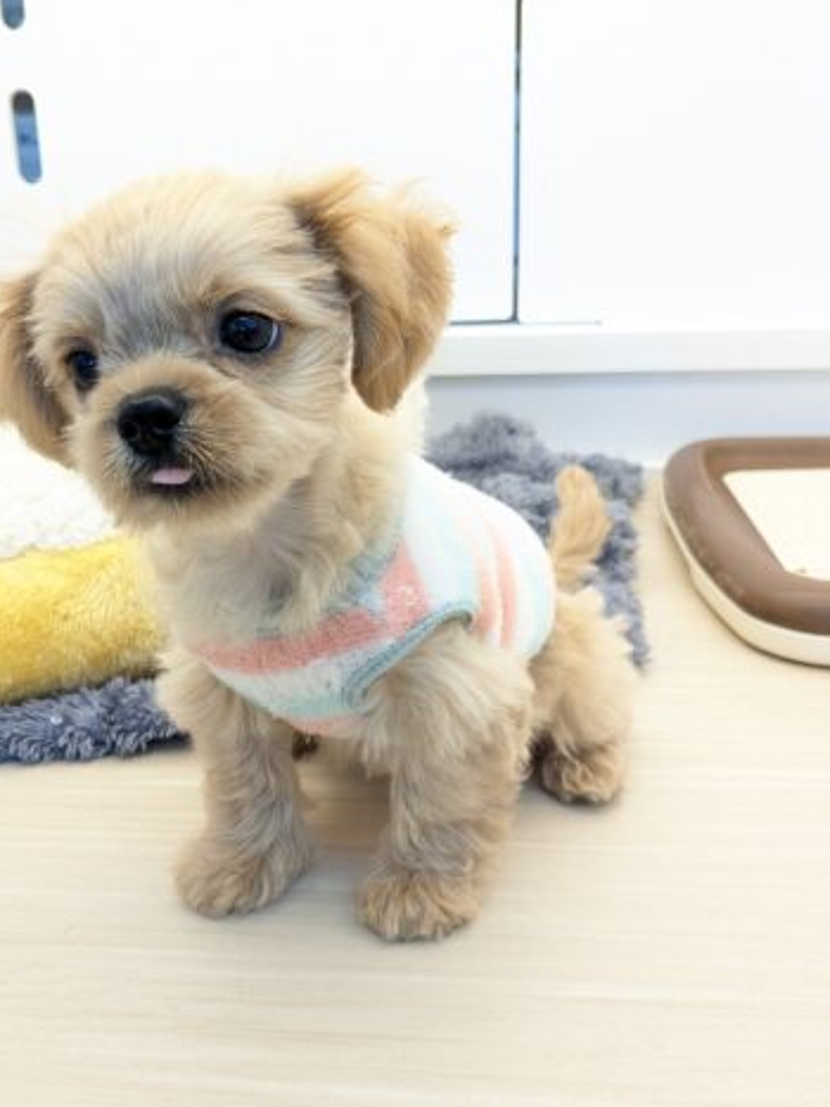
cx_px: 292
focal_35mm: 37
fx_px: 1183
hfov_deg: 38.3
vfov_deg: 50.2
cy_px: 555
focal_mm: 4.38
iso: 158
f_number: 1.73
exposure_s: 1/99.9
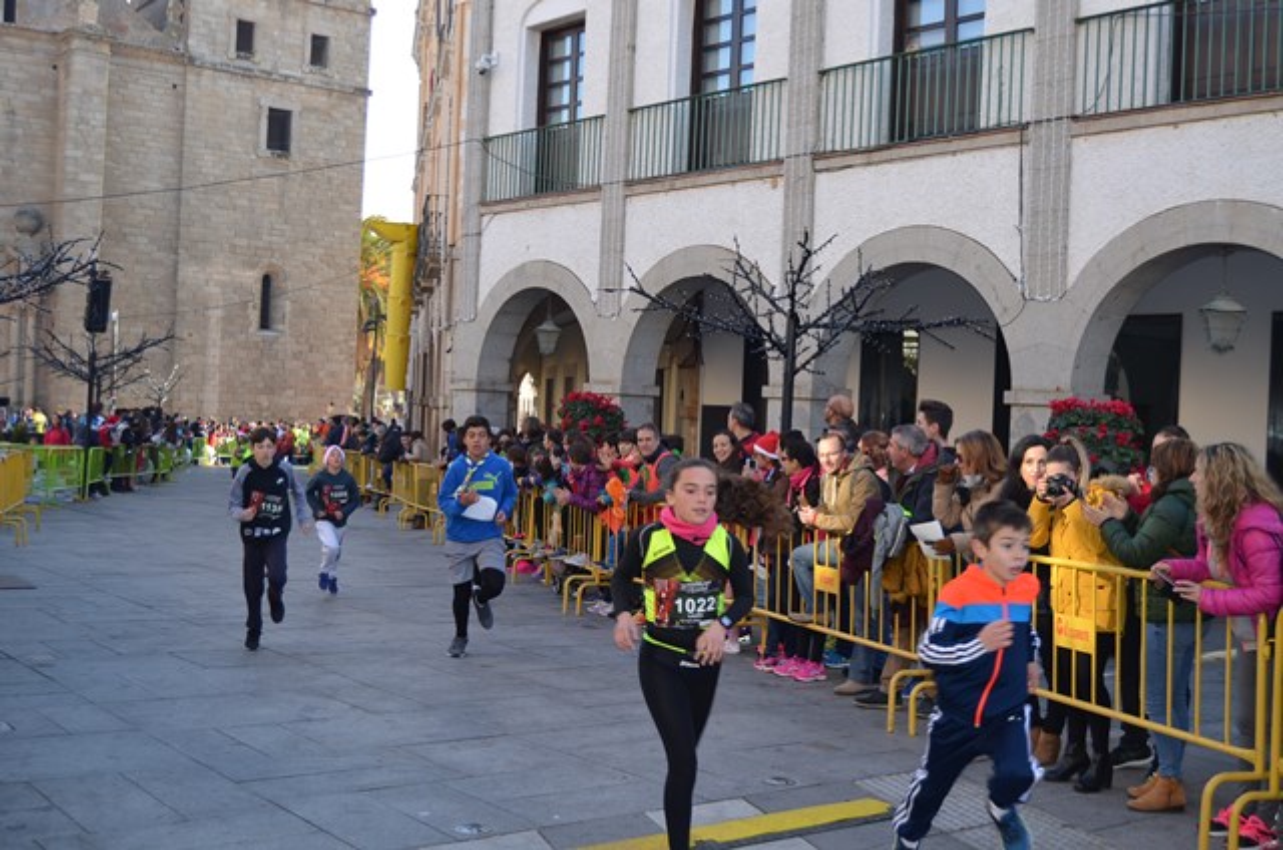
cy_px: 425
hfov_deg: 49.6
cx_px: 642
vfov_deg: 34.1
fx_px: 1387
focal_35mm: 39
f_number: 4.5
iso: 100
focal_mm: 26
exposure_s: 1/200
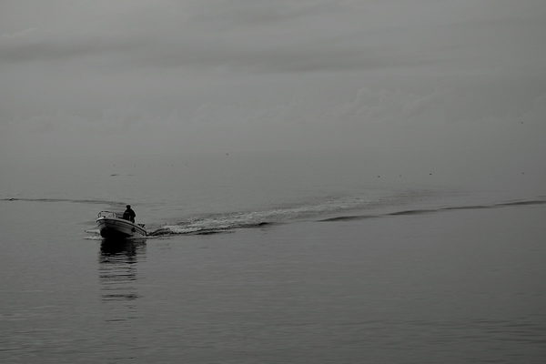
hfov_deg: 17.1
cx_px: 273
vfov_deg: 11.4
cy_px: 182
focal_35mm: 120
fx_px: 1820
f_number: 5.2
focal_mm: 80
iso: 200
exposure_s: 1/100
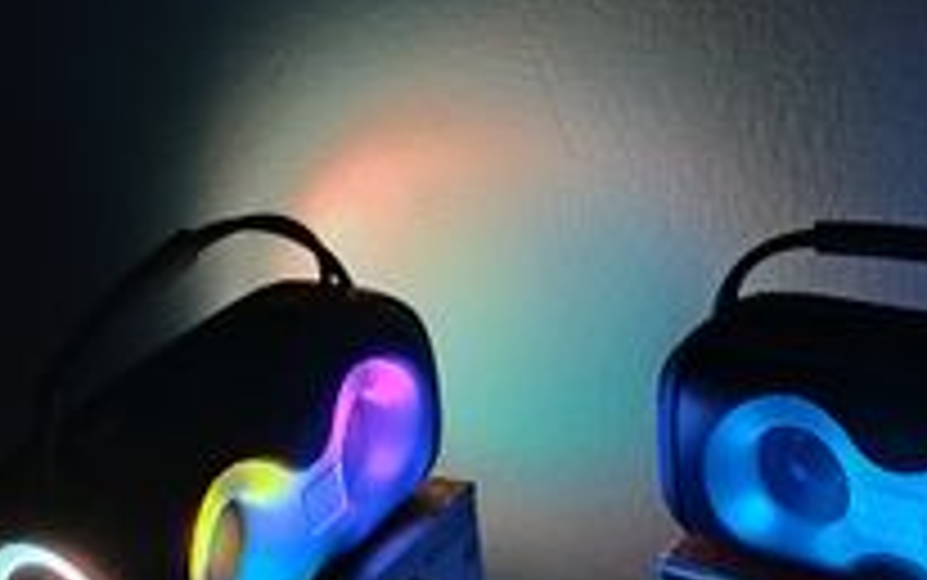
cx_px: 594
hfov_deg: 27.0
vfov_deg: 16.8
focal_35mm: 76
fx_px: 1921
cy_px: 580
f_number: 1.75
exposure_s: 1/20
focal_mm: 5.25
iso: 6047
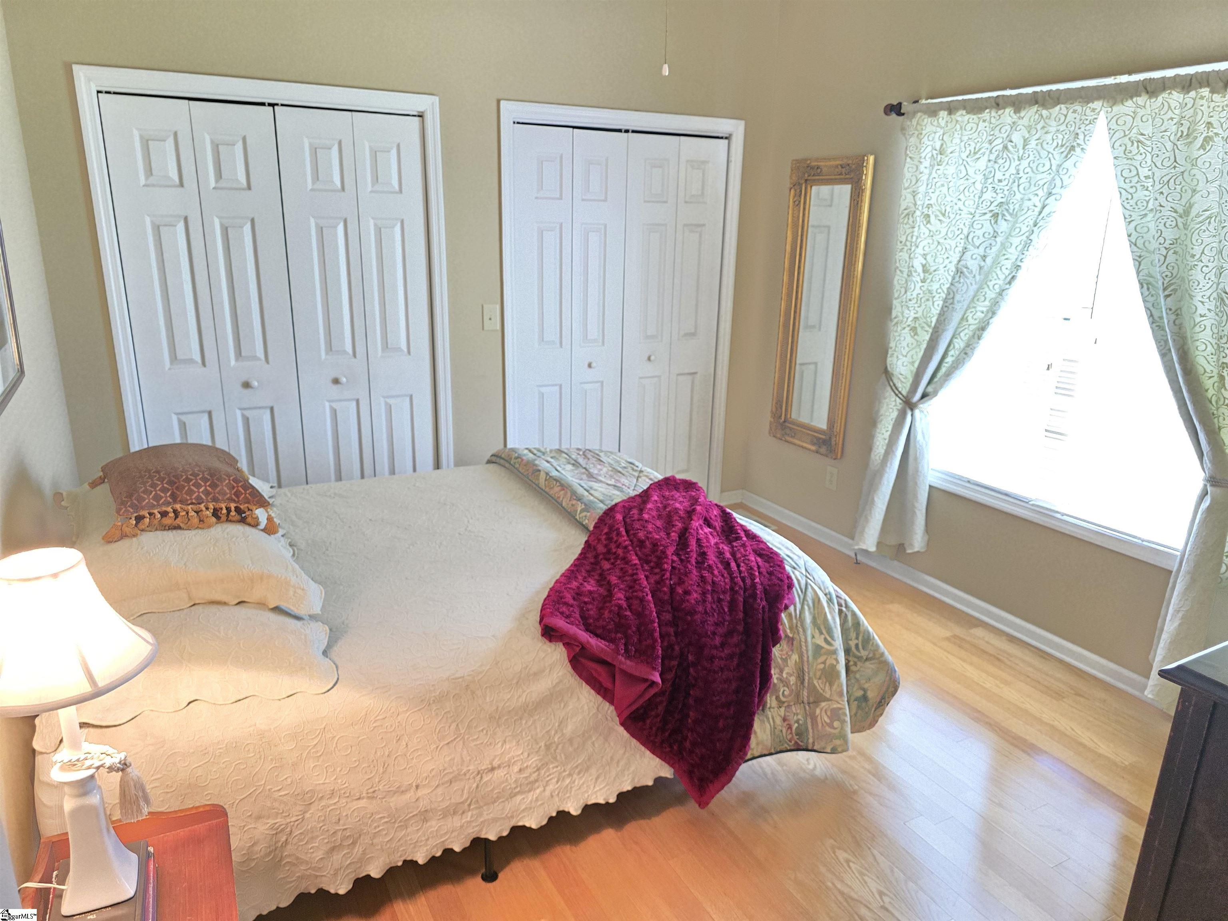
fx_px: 816
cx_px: 614
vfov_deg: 58.9
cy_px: 460
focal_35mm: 23
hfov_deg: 73.9
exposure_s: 1/60
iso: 1600
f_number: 1.7
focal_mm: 6.3
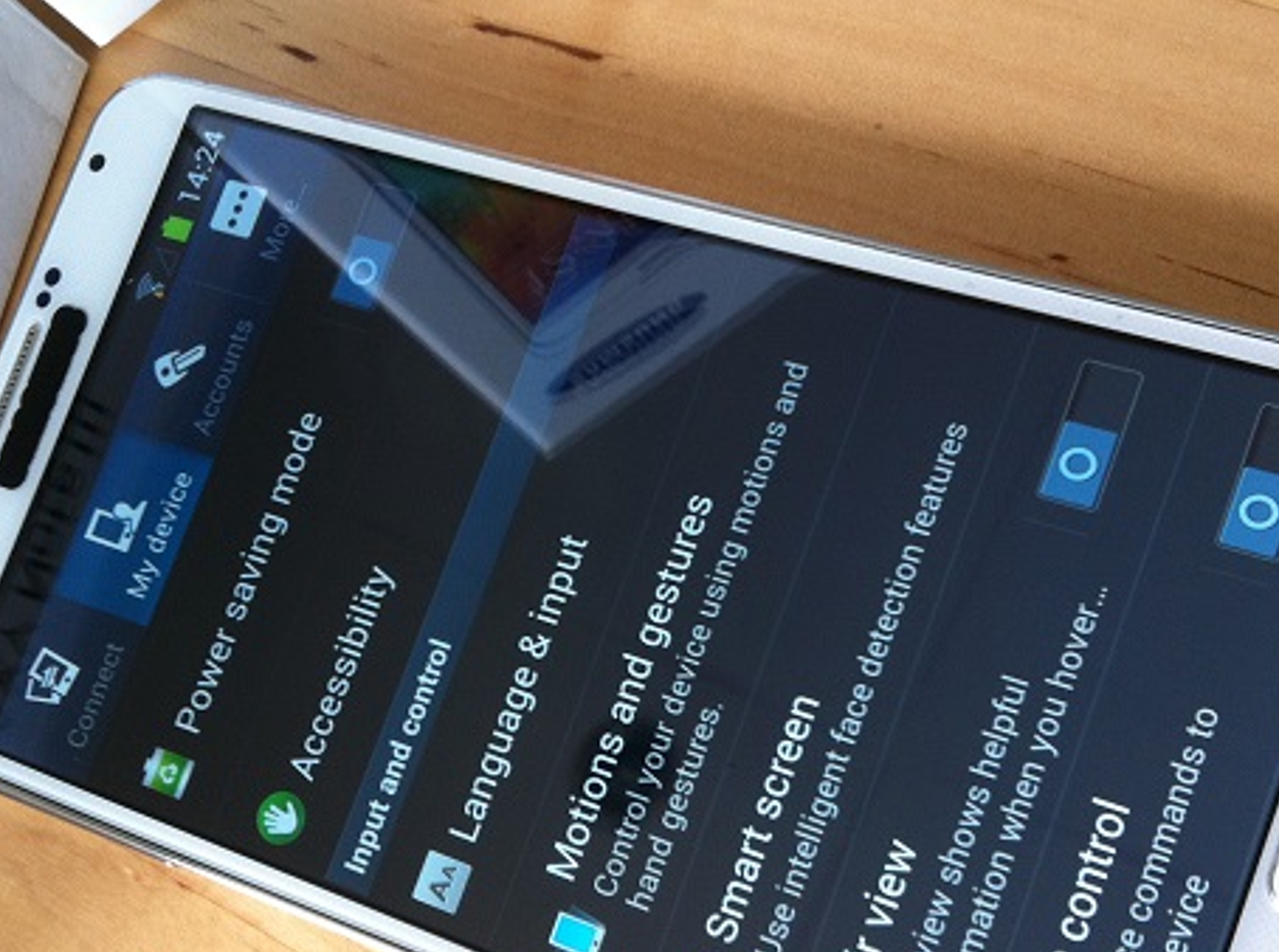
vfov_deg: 26.8
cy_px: 594
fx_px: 1990
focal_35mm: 54
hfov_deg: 35.6
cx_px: 625
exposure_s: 1/20
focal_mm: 3.85
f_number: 2.8
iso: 80
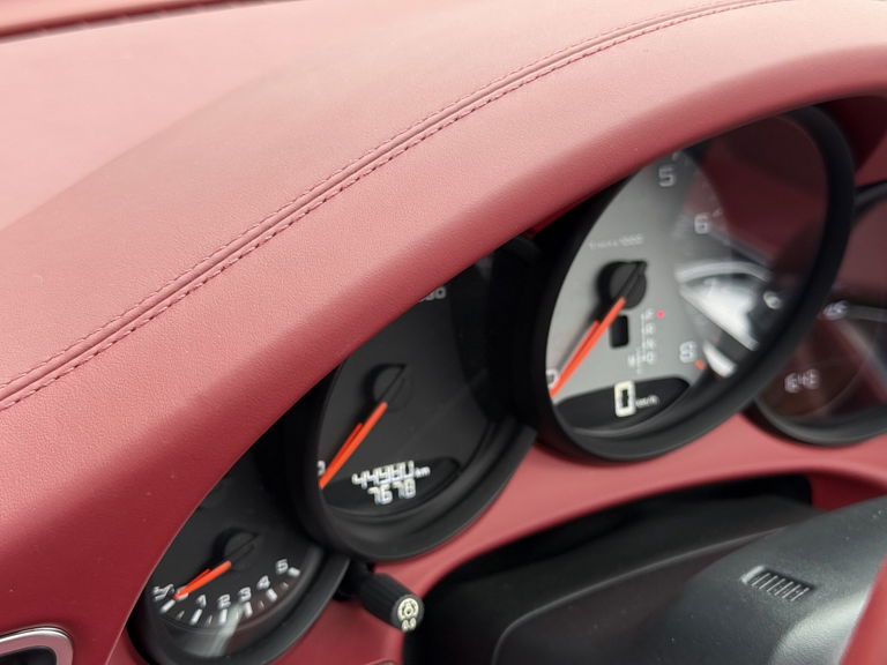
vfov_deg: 30.3
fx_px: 1230
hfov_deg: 39.7
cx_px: 444
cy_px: 332
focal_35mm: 48
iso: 80
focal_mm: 6.76
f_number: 1.78
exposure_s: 1/190
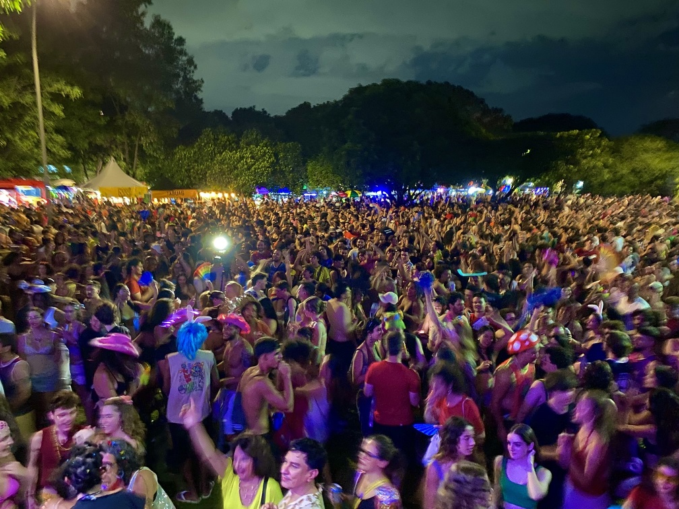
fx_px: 510
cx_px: 340
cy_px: 254
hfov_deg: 67.3
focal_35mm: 26
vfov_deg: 53.1
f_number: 1.8
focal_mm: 4.25
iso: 640
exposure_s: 1/8
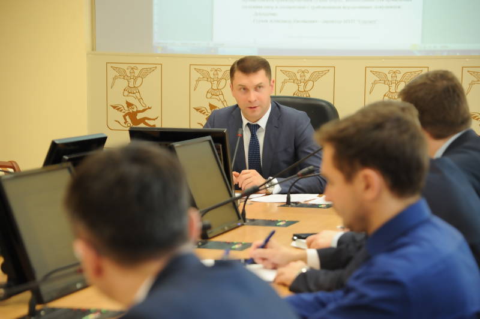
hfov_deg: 17.1
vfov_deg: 11.4
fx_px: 1599
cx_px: 240
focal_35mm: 120
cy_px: 160
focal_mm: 120
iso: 1600
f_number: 5
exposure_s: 1/125
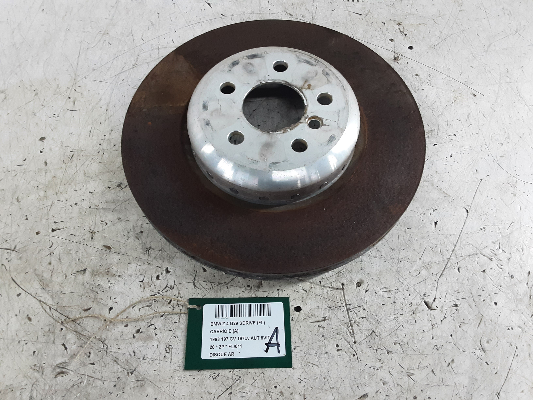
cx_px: 266
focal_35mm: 27
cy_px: 200
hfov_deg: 65.3
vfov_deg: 51.4
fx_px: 416
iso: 160
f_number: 1.9
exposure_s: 1/50
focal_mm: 2.91
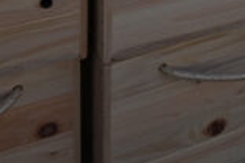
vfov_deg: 7.9
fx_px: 1075
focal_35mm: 158
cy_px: -247
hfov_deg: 12.9
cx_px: 226
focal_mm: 24
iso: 100
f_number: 6.3
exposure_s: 1/320
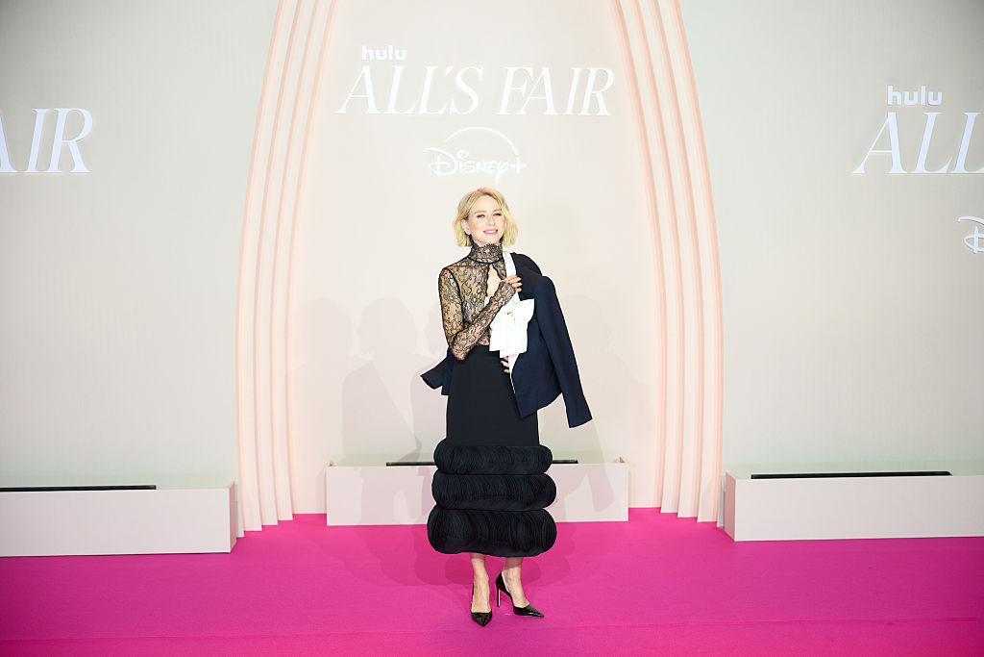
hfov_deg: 42.7
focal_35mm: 46
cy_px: 328
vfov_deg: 29.3
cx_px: 492
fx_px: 1257
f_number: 2
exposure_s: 1/200
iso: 100
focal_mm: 46
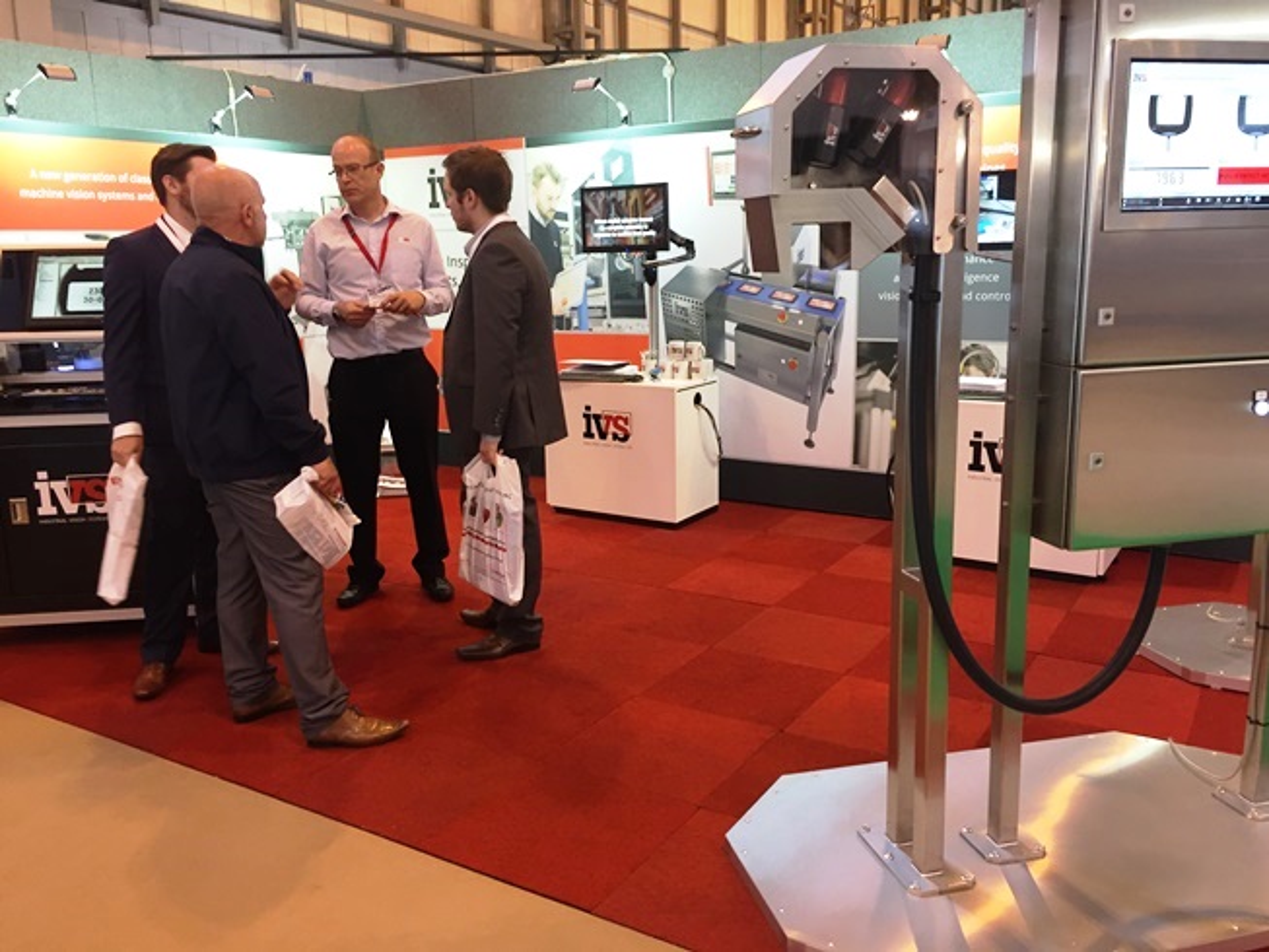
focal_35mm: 29
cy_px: 476
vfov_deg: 48.2
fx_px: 1063
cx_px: 634
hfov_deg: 61.7
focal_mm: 4.15
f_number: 2.2
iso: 125
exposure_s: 1/33
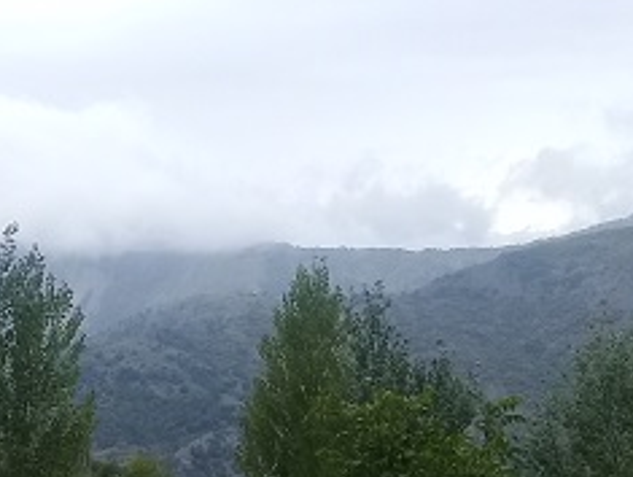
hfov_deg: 22.2
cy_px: 431
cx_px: 74
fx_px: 1575
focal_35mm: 86
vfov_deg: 17.0
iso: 50
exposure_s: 1/524
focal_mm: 3.3
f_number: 2.2
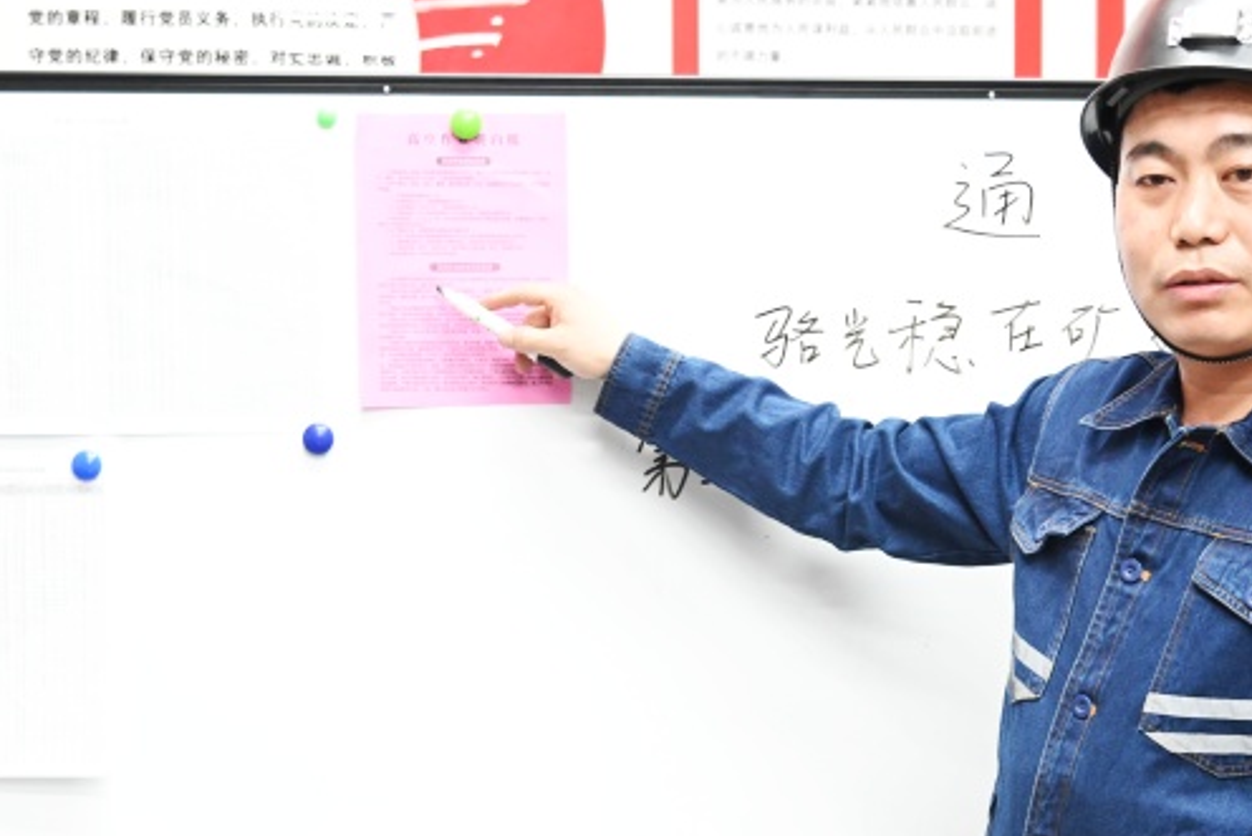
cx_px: 661
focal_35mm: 74
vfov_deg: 18.3
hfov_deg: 27.3
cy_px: 614
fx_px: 2574
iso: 2500
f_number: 4.5
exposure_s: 1/50
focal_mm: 34
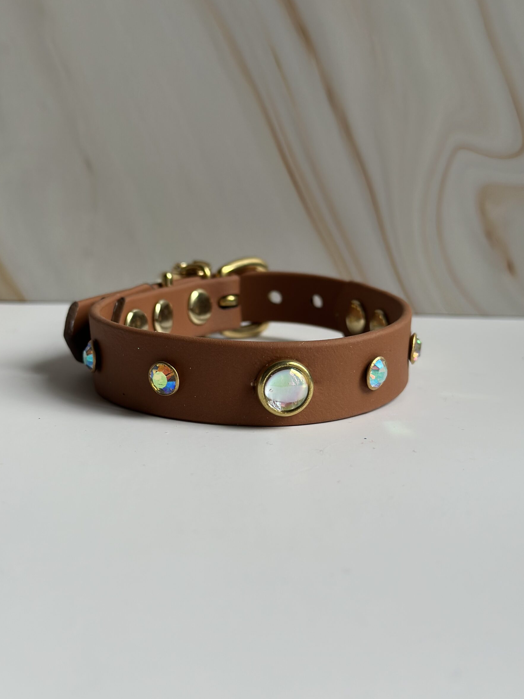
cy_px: 363
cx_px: 247
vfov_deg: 36.8
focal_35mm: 52
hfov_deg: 28.0
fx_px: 1050
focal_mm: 6.86
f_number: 1.78
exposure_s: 1/303
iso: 80
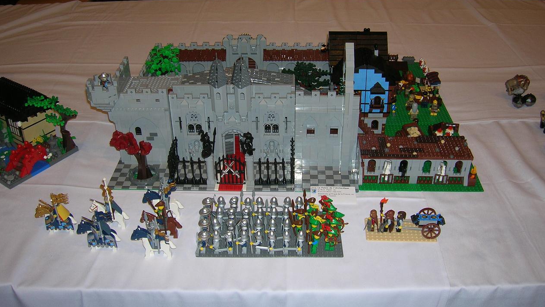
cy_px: 137
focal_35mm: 38
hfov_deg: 52.8
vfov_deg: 31.2
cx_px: 266
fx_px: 549
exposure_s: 1/60.1
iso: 50
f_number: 2.9
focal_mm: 5.7
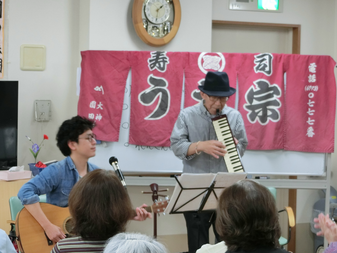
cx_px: 168
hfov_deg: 18.4
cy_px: 126
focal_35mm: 107
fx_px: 1042
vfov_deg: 13.8
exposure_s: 1/20
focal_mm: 19.1
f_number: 5.7
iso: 400
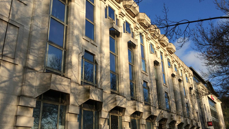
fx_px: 194
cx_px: 115
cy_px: 72
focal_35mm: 32
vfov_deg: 36.6
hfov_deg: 61.0
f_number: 2.2
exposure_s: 1/1642
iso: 32
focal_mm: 4.15
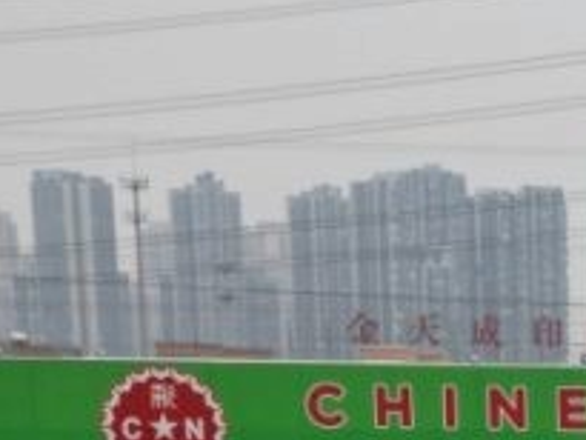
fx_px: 2033
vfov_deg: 11.4
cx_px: 795
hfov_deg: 15.5
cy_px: 809
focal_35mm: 120
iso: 120
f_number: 1.7
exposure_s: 1/640
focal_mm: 6.72
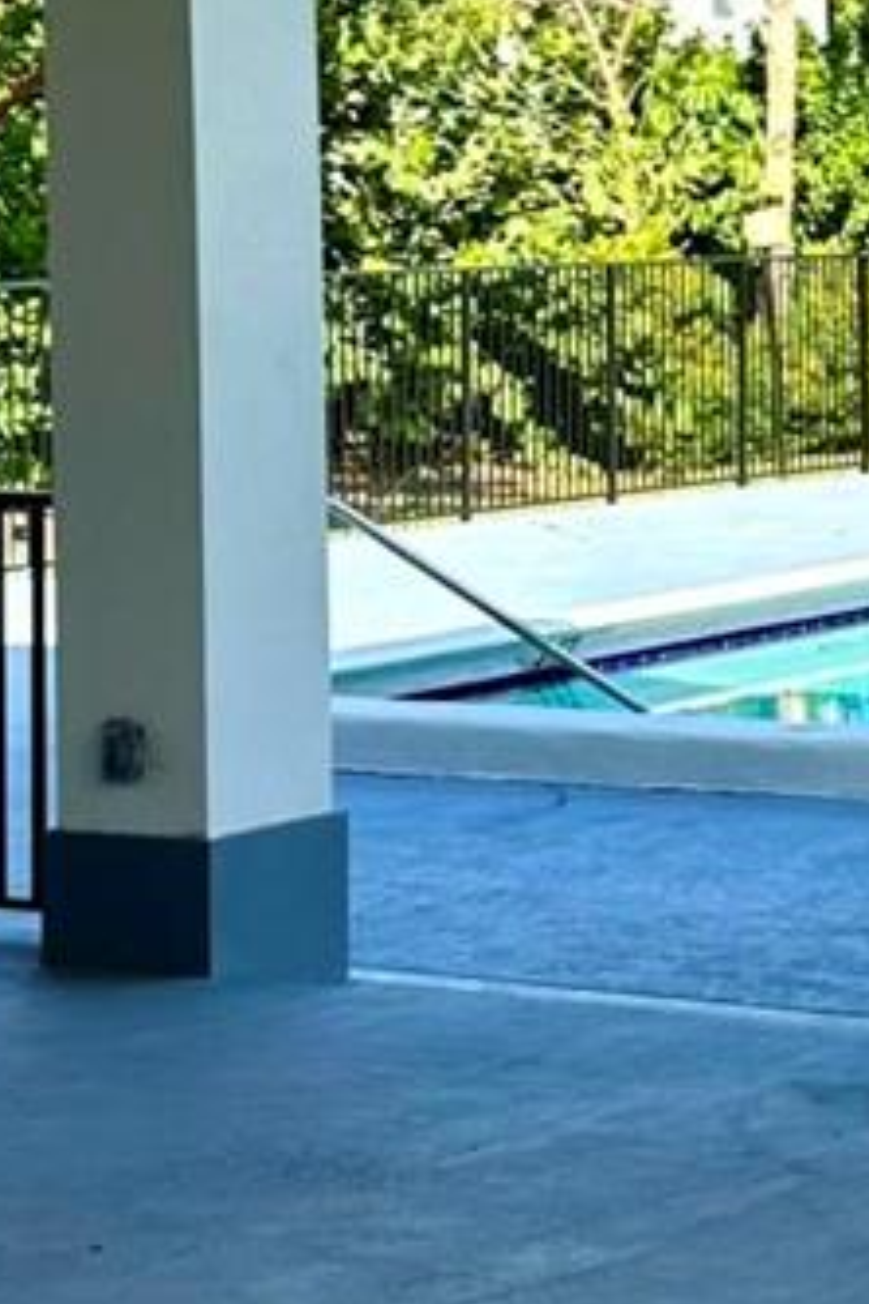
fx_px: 4164
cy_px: 211
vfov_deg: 17.6
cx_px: 1071
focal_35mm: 115
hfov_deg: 11.6
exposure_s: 1/1587
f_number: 1.78
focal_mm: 6.86
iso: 80
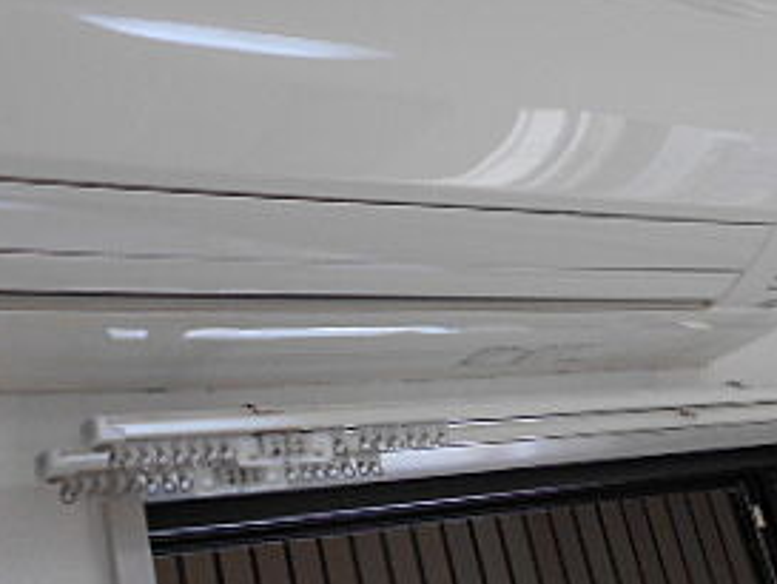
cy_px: 105
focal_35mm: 61
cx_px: 421
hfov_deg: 31.7
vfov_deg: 23.6
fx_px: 1370
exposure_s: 1/30
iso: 80
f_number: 3.2
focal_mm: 4.6
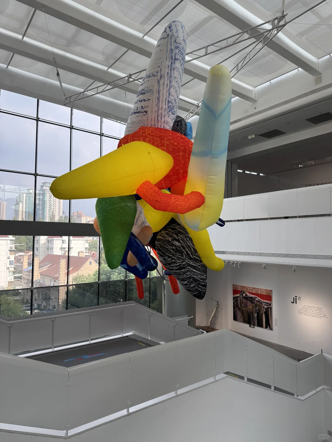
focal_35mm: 24
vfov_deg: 71.6
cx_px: 166
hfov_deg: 56.8
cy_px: 221
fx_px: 307
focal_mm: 6.76
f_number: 1.78
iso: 80
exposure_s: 1/812
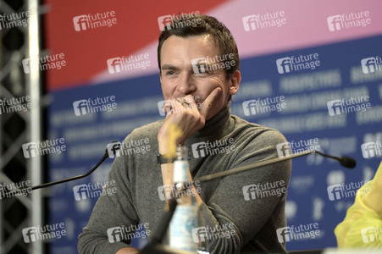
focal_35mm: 200
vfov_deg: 6.9
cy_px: 127
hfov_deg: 10.3
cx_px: 191
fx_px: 2121
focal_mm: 200
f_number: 3.5
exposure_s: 1/320
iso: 1600
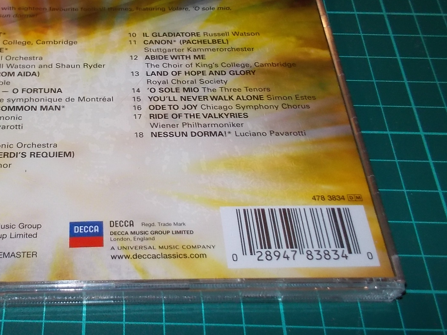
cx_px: 114
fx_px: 607
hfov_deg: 39.4
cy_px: 140
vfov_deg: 30.8
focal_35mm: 47
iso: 200
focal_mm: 4.1
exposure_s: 1/30
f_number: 3.3
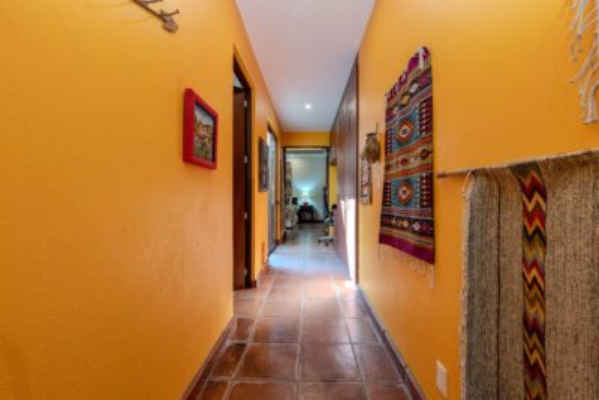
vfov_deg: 77.4
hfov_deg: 100.4
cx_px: 300
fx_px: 250
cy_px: 200
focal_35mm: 15
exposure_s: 1/25
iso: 640
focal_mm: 15
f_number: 9
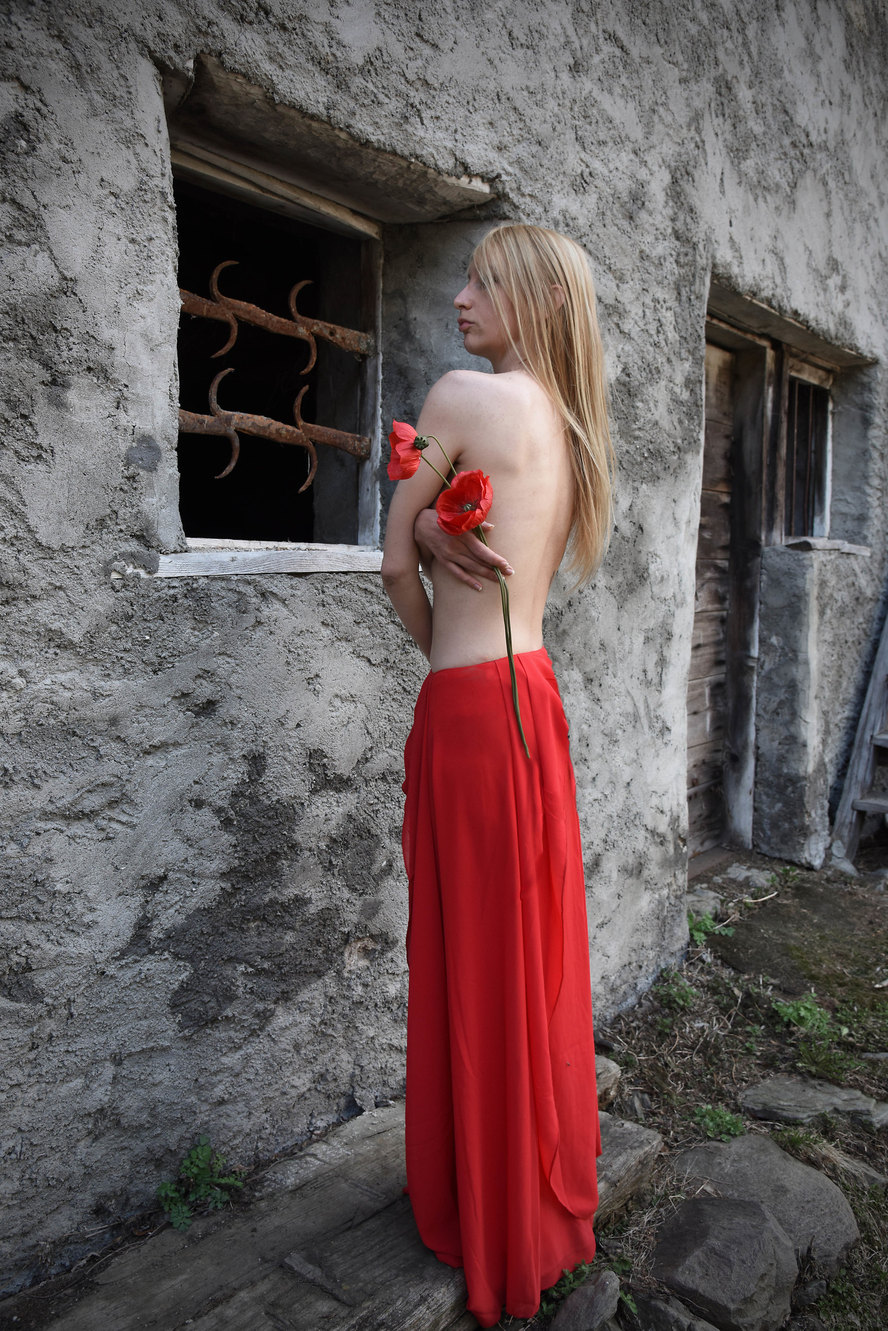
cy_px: 666
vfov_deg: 61.9
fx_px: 1109
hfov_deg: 43.6
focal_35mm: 30
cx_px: 444
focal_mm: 30
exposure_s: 1/125
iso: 500
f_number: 6.3
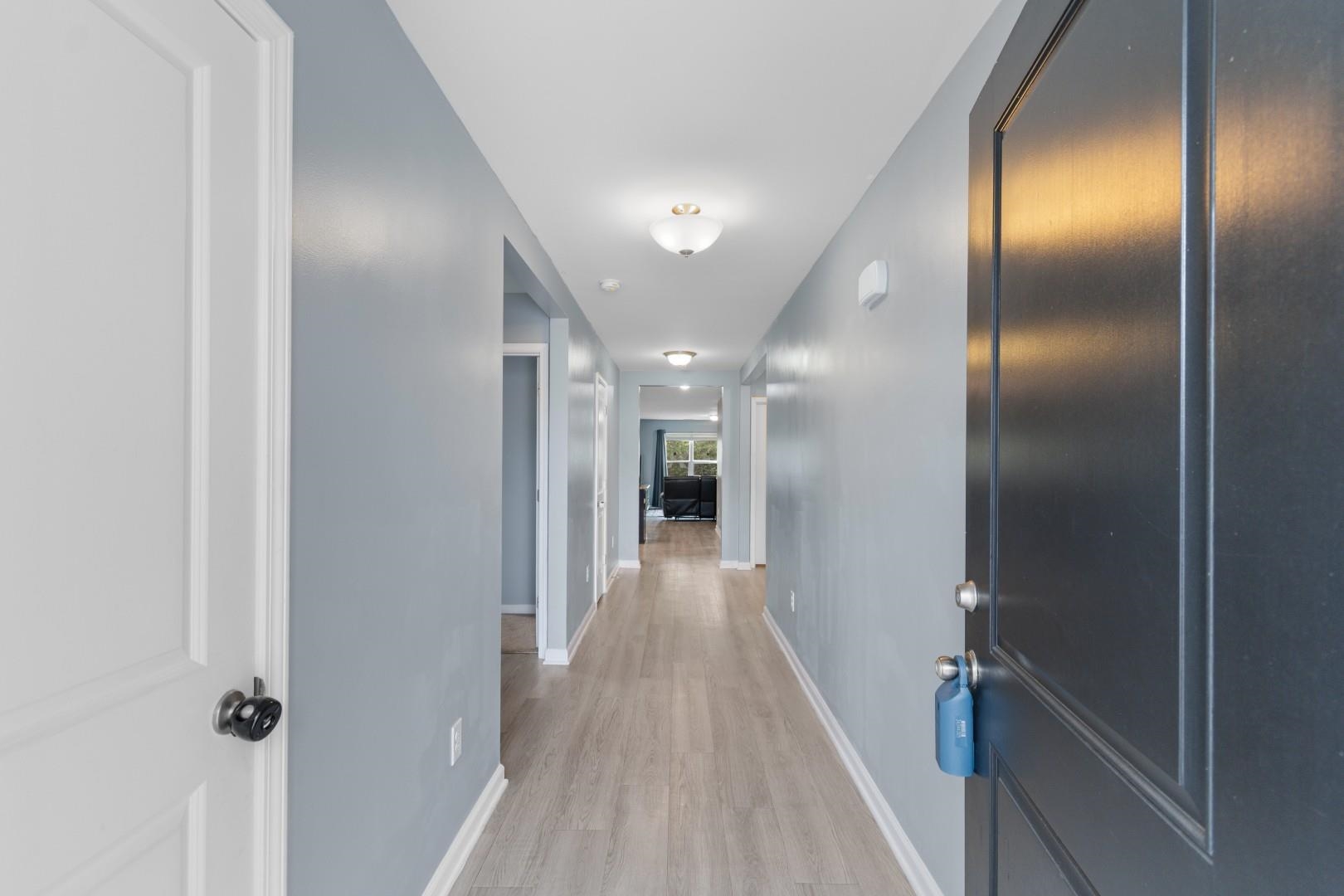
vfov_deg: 77.3
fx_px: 560
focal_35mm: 15
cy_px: 448
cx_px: 672
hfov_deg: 100.4
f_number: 4.5
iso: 100
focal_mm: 10
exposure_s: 1/15
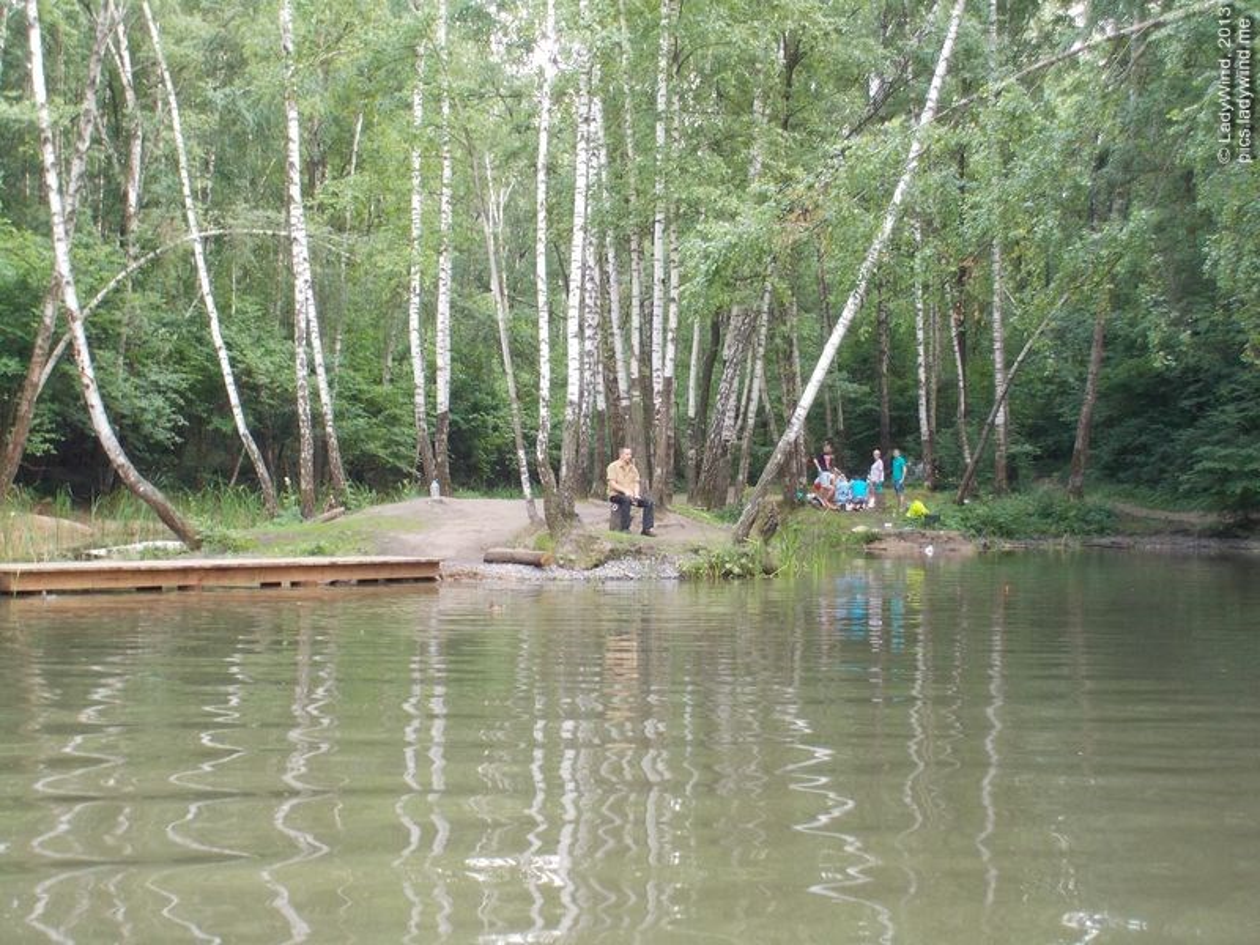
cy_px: 472
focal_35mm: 56
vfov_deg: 26.1
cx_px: 630
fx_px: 2038
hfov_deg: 34.3
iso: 200
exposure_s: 1/30
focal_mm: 7.9
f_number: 4.7
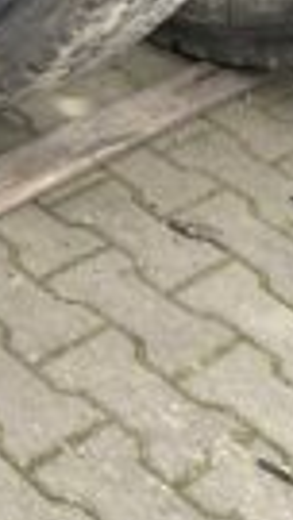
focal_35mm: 90
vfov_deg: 22.5
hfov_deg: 10.9
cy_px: -29
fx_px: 1242
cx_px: -459
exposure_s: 1/122
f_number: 1.8
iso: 80
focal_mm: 4.25
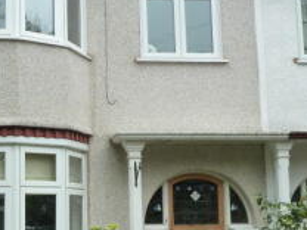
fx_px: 621
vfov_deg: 21.0
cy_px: 129
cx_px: 61
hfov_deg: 27.2
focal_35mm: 70
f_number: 4
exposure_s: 1/125
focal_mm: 4.1
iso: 125
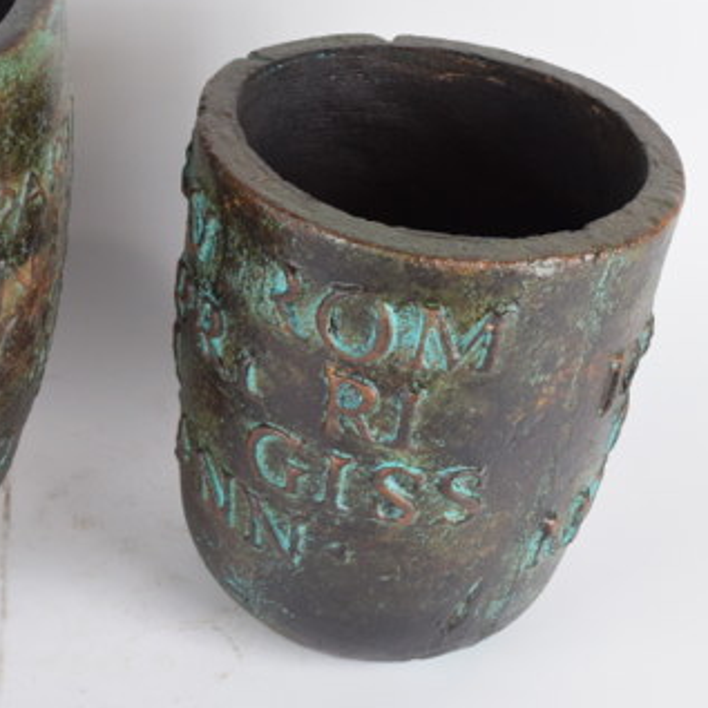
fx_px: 1848
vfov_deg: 21.6
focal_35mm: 80
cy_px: 256
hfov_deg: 21.0
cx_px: 18
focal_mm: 31
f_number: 9
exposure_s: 1/125
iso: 800
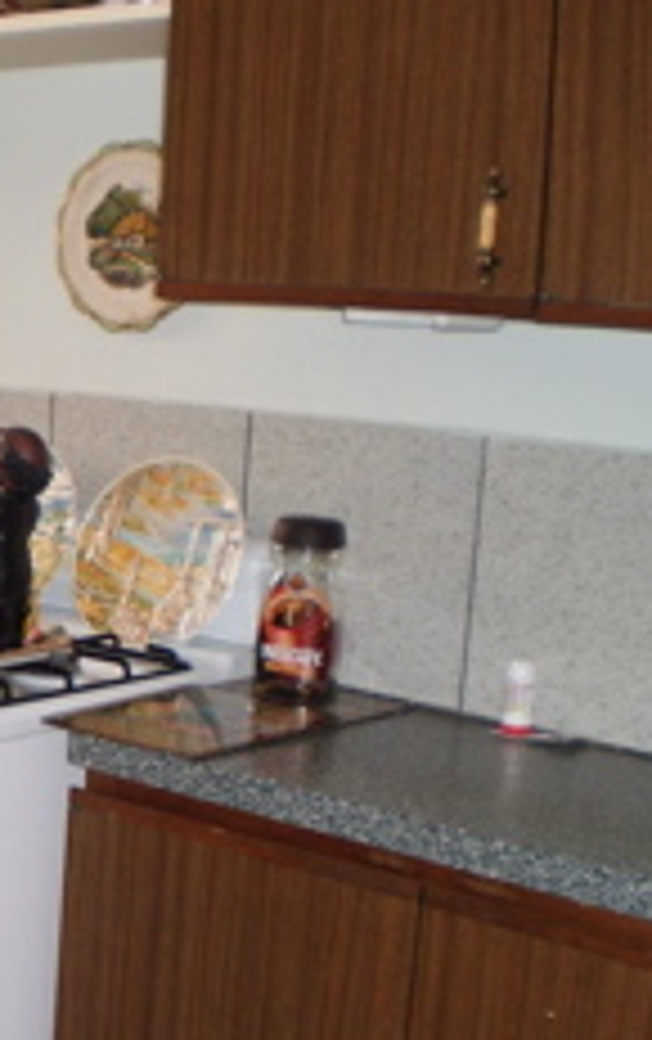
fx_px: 1871
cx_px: -229
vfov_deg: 30.9
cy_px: 671
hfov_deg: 18.2
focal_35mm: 66
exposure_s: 1/30
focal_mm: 6.3
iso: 125
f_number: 3.1
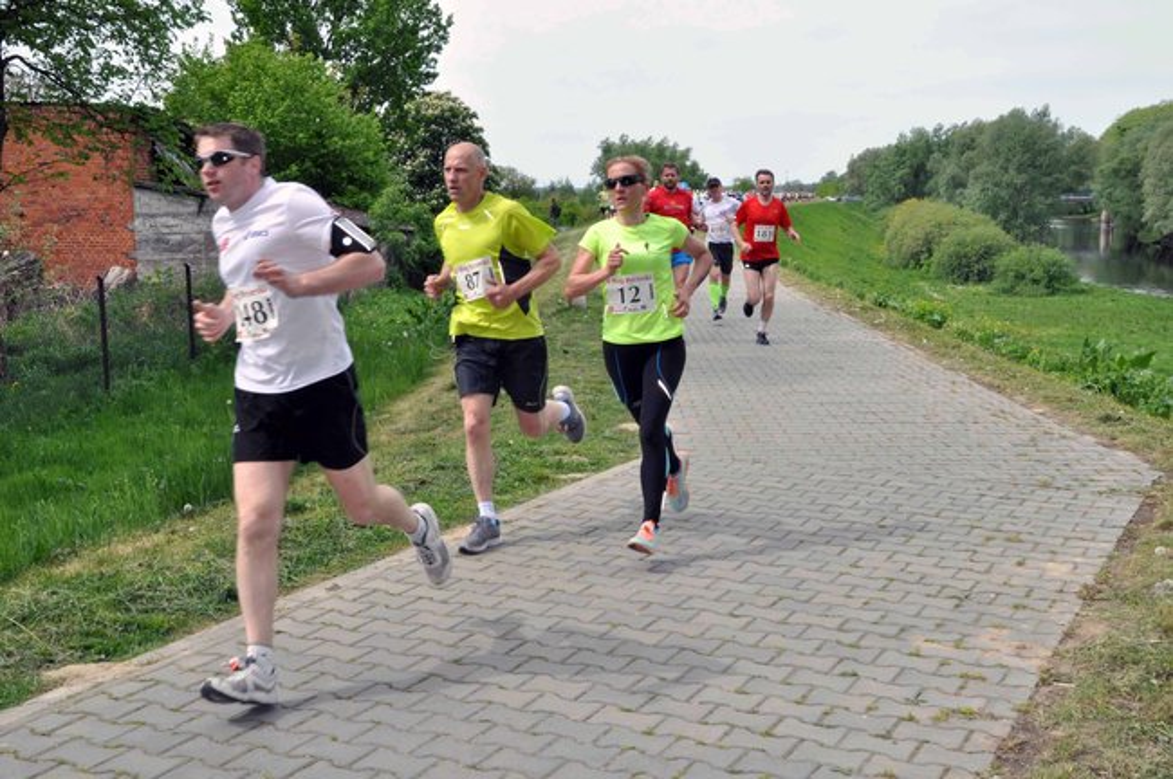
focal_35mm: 44
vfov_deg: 30.8
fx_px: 1416
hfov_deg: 45.0
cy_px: 390
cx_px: 586
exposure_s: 1/200
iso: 800
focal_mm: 29
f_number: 25
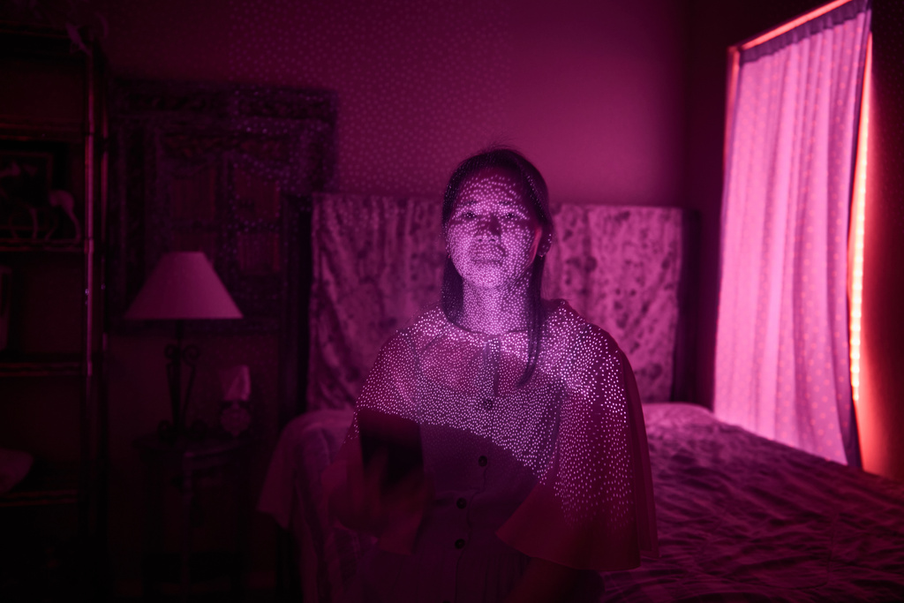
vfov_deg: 37.9
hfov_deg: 54.4
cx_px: 452
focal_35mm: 35
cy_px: 302
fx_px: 879
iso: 1250
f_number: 2.8
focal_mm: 35
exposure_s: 1/20
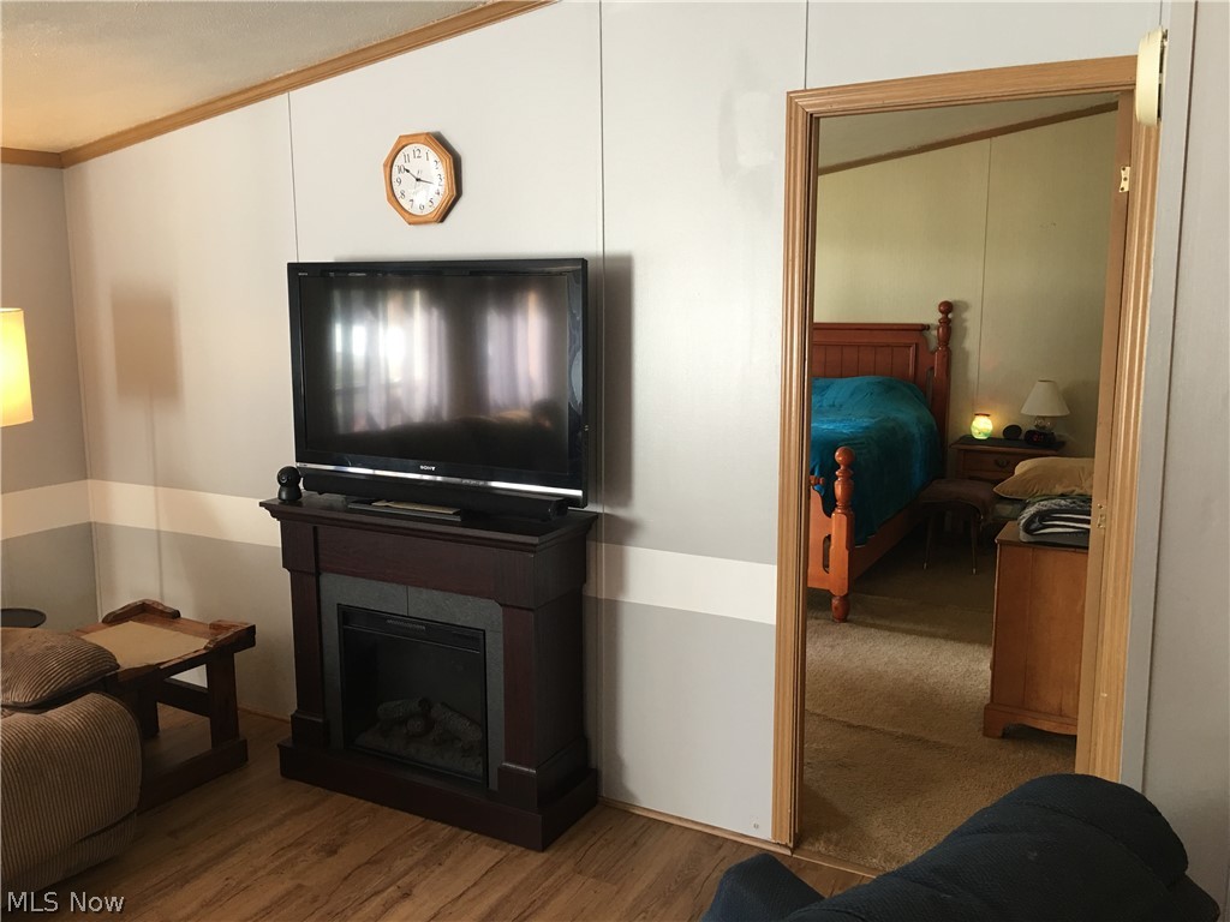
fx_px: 1030
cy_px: 461
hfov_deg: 61.7
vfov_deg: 48.2
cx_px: 615
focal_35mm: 29
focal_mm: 4.15
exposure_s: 1/15
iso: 32
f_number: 2.2
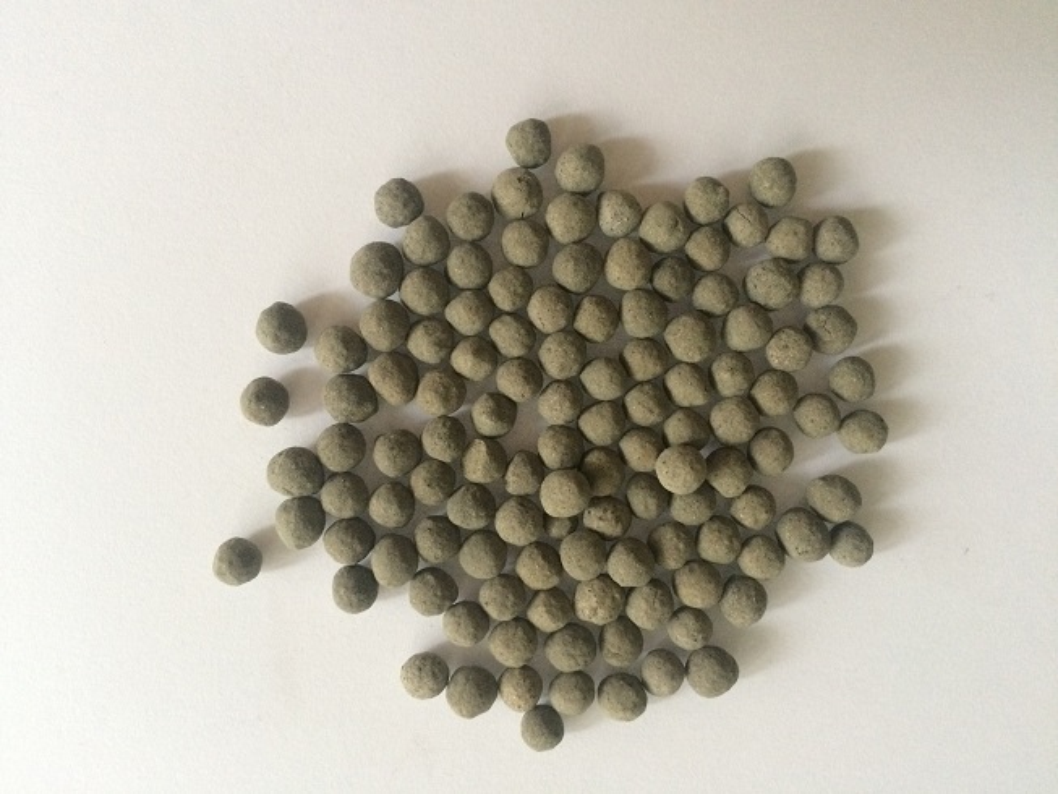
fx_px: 887
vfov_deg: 48.2
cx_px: 529
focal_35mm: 29
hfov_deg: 61.7
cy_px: 397
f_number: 2.2
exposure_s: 1/20
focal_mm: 4.15
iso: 320
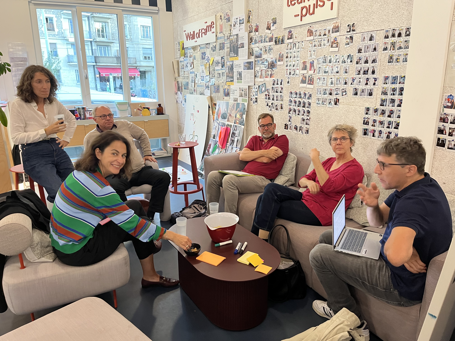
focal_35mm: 26
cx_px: 228
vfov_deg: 53.1
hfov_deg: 67.3
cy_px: 170
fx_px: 342
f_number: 1.6
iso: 250
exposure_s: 1/50
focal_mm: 5.1
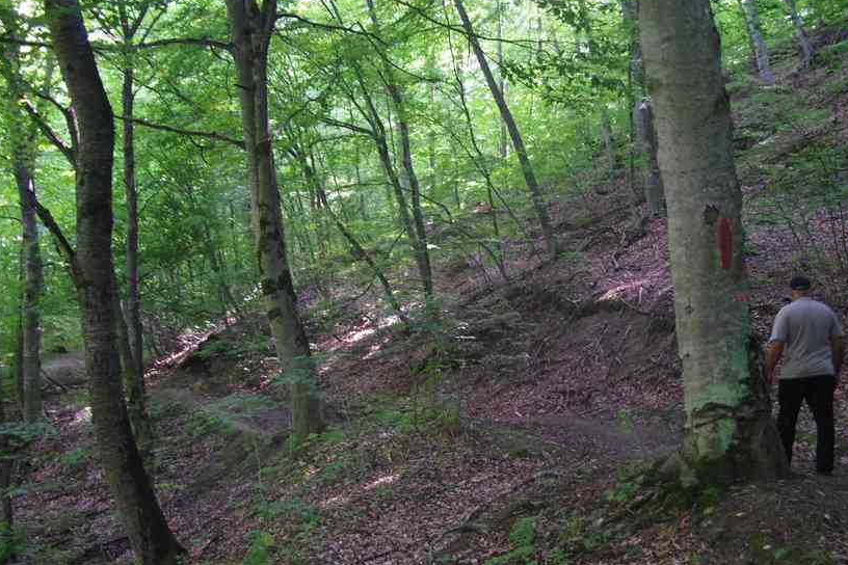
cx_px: 496
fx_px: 1164
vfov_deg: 27.3
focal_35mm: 49
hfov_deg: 39.9
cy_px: 331
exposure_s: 1/25
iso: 3200
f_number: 4
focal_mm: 26.9
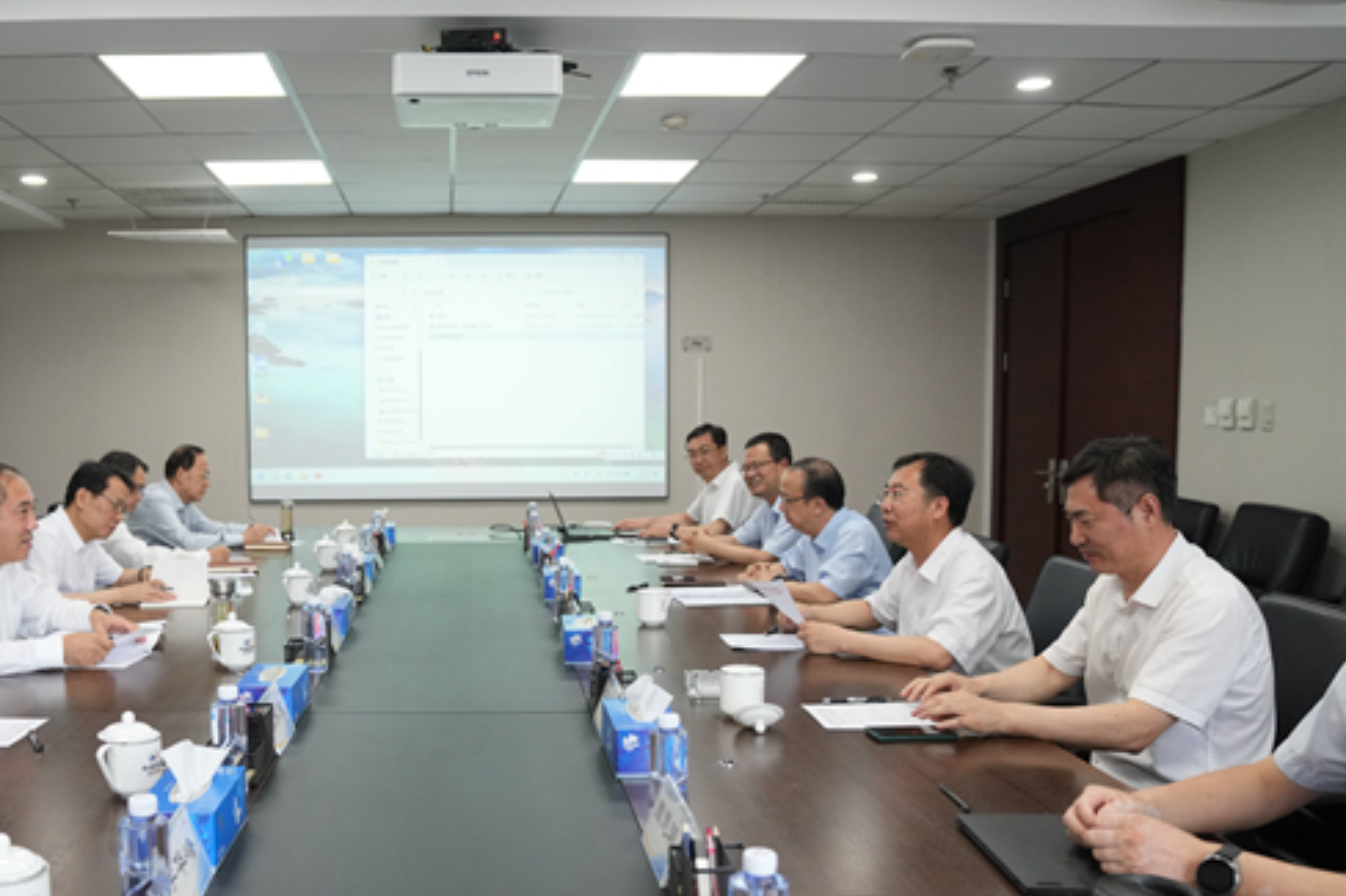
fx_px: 1196
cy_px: 531
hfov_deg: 57.7
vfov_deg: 40.9
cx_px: 477
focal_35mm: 32
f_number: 3.2
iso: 1600
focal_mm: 24
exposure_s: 1/320
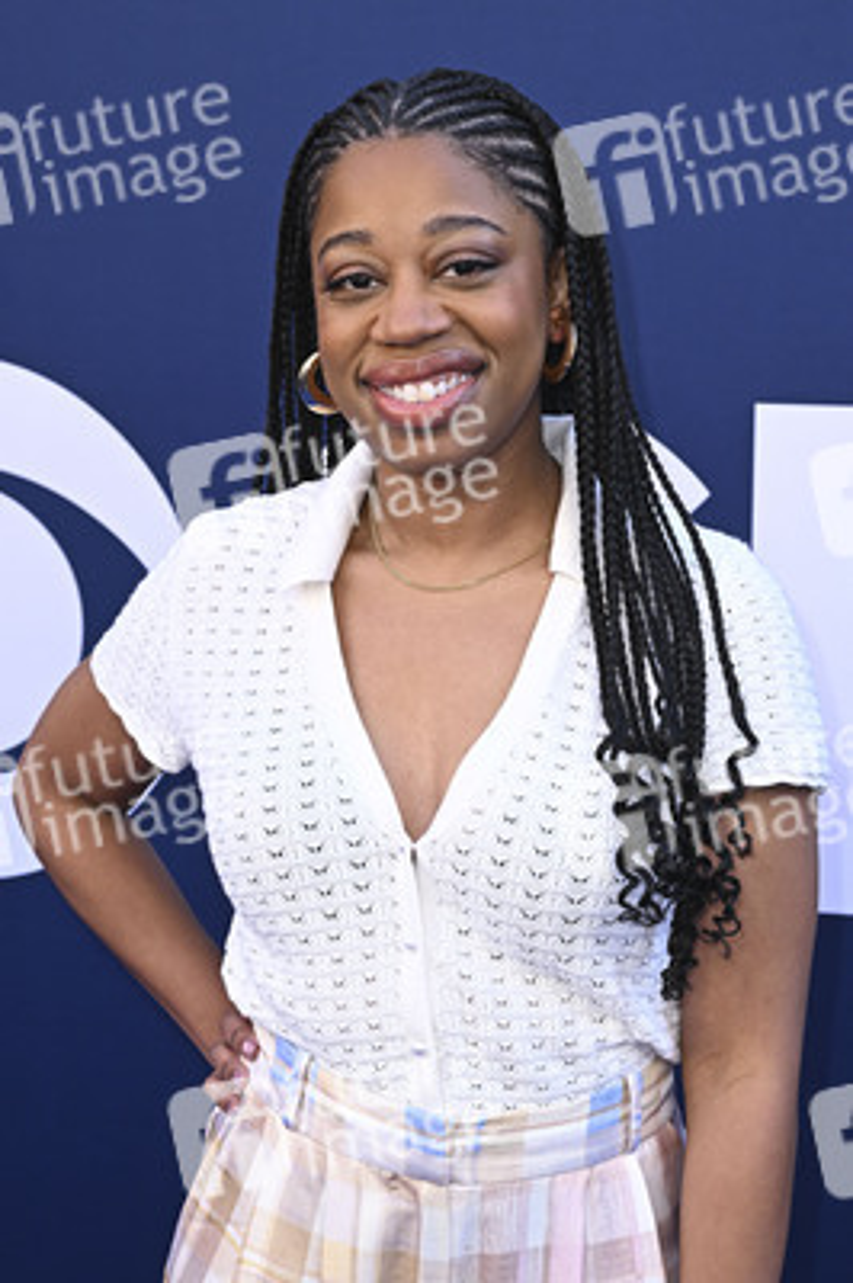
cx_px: 426
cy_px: 642
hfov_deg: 20.6
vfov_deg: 30.5
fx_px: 2350
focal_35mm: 66
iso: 500
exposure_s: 1/200
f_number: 5.6
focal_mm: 66
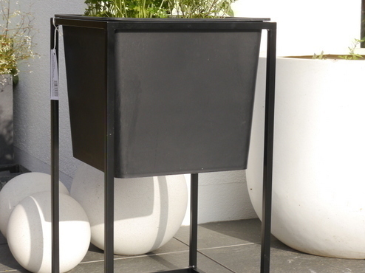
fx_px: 991
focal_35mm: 94
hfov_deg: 20.9
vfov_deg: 15.7
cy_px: 132
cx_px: 207
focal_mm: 29
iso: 160
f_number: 8
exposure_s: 1/250
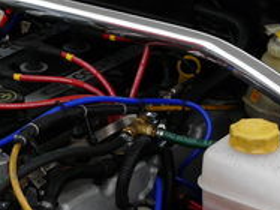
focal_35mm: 178
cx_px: 12
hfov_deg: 11.0
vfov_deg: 8.3
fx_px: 1439
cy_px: 106
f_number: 4
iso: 100
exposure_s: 1/250
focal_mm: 8.5
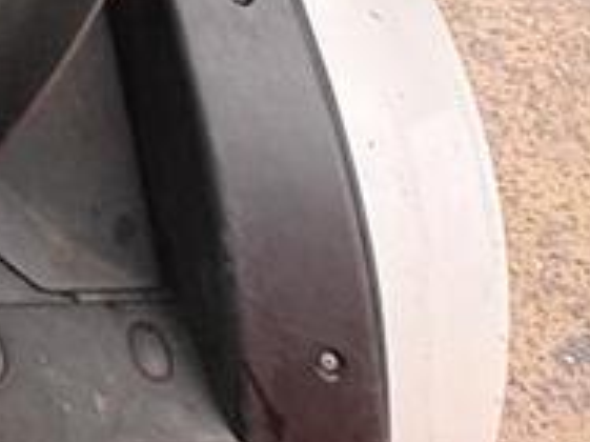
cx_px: -404
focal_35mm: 67
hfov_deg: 21.6
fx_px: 1141
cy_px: -496
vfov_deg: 15.9
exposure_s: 1/60
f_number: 2.2
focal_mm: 2.22
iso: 400
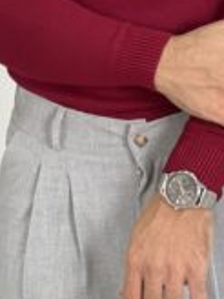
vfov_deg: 6.9
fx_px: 2433
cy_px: -135
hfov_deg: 5.3
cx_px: 118
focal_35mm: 282
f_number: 2.8
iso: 80
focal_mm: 9
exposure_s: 1/121
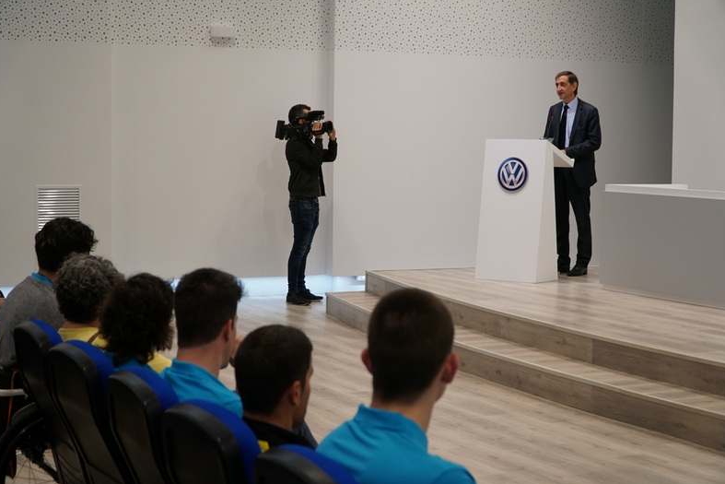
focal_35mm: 63
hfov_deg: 32.1
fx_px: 1259
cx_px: 362
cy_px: 242
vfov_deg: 21.7
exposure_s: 1/160
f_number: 4
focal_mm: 41
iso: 800
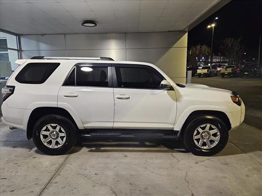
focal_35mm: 23
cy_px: 98
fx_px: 174
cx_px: 131
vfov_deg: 58.9
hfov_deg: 73.9
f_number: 1.8
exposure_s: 1/120
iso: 400
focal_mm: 5.4
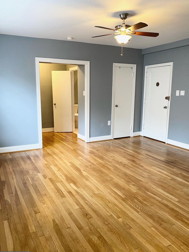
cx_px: 88
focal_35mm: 28
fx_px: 204
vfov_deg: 63.4
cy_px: 130
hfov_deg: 49.7
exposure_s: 1/60
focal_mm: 4.25
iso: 125
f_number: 1.8
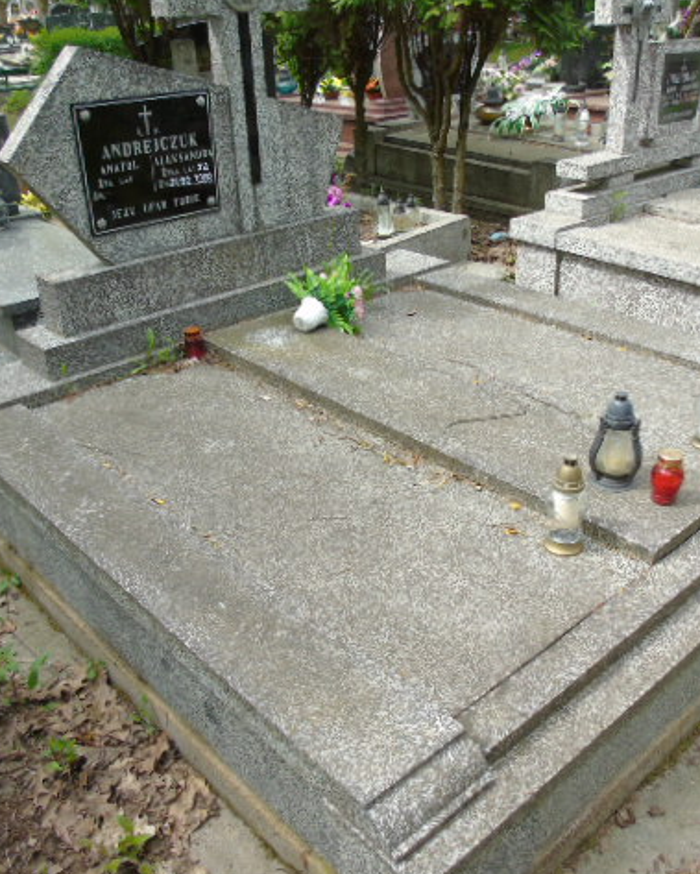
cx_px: 384
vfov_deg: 54.2
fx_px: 854
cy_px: 440
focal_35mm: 33
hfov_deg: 44.5
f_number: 3.4
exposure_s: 1/200
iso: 80
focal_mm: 4.4
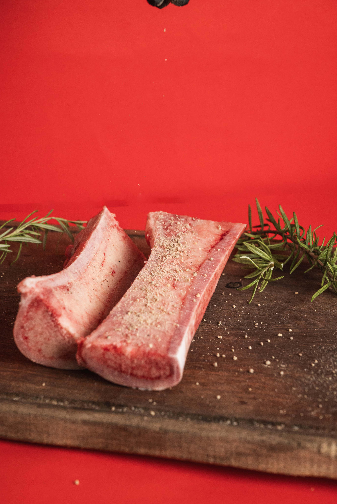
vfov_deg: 28.8
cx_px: 168
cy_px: 252
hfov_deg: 19.5
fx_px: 982
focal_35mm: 70
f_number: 8
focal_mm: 70
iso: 800
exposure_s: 1/160
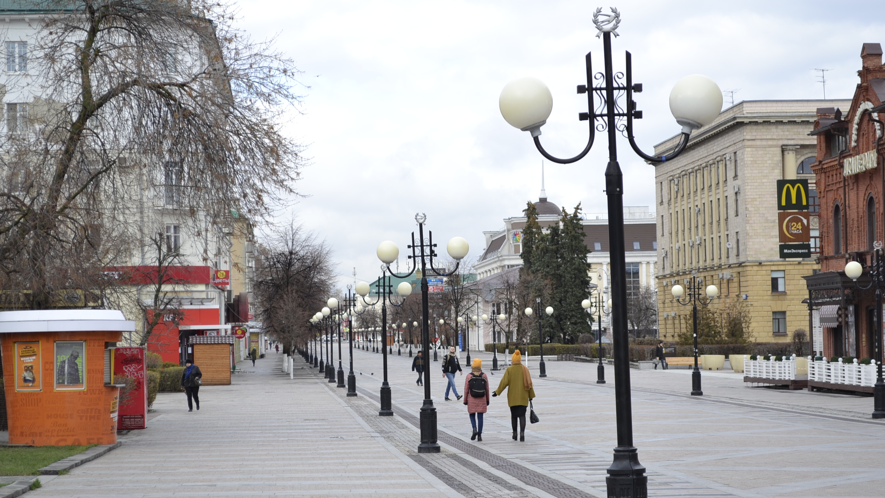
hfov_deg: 24.6
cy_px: 269
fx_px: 2030
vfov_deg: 14.0
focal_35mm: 87
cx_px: 442
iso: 100
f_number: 6.3
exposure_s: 1/160
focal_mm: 55
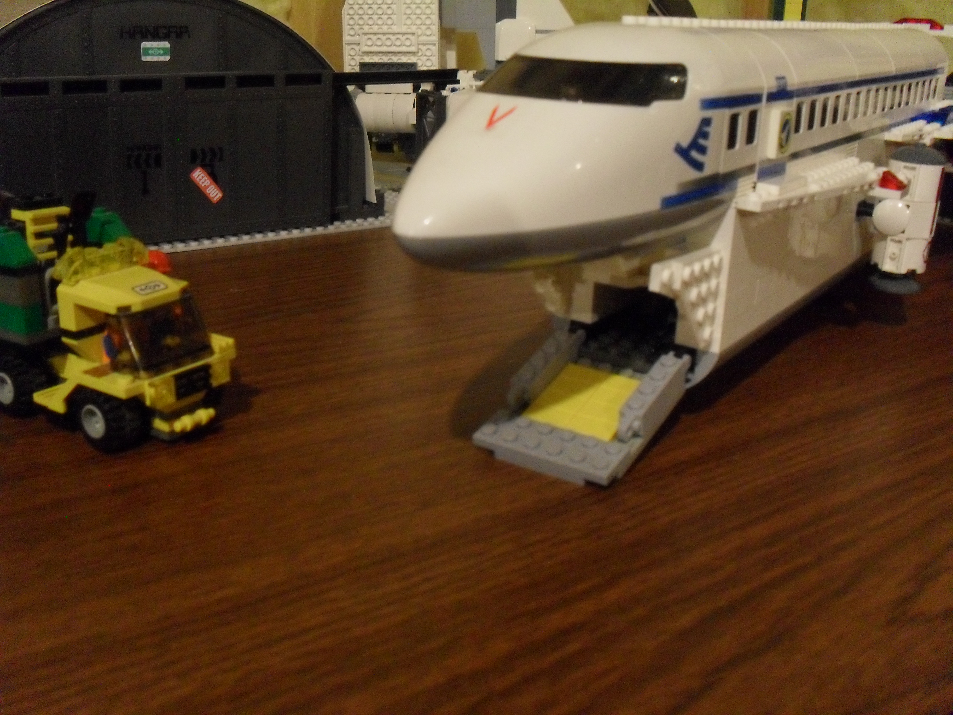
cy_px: 358
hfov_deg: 52.6
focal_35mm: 35
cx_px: 476
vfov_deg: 40.7
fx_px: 964
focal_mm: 6.3
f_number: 3.2
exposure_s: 1/10
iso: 400
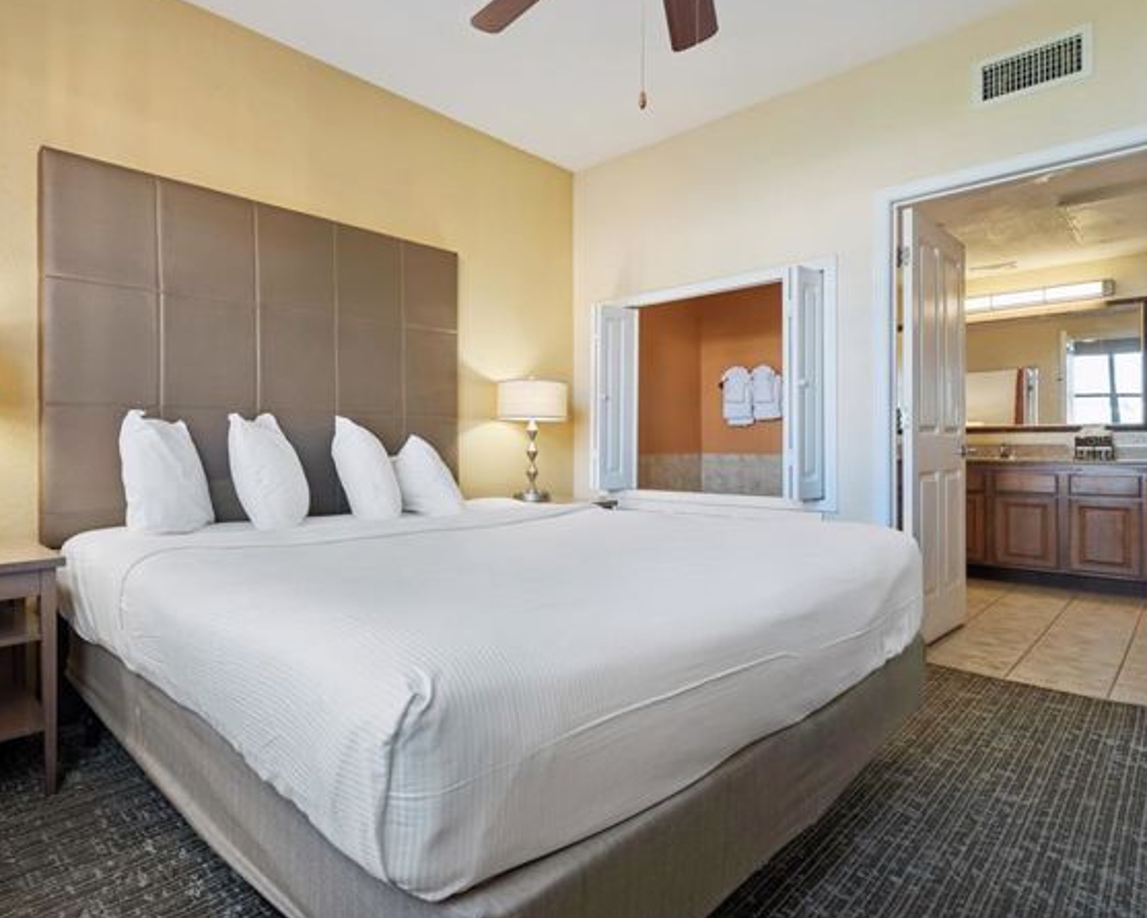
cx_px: 442
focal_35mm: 19
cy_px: 438
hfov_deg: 81.9
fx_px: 645
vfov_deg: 70.8
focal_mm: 16
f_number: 10
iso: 100
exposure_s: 1/13
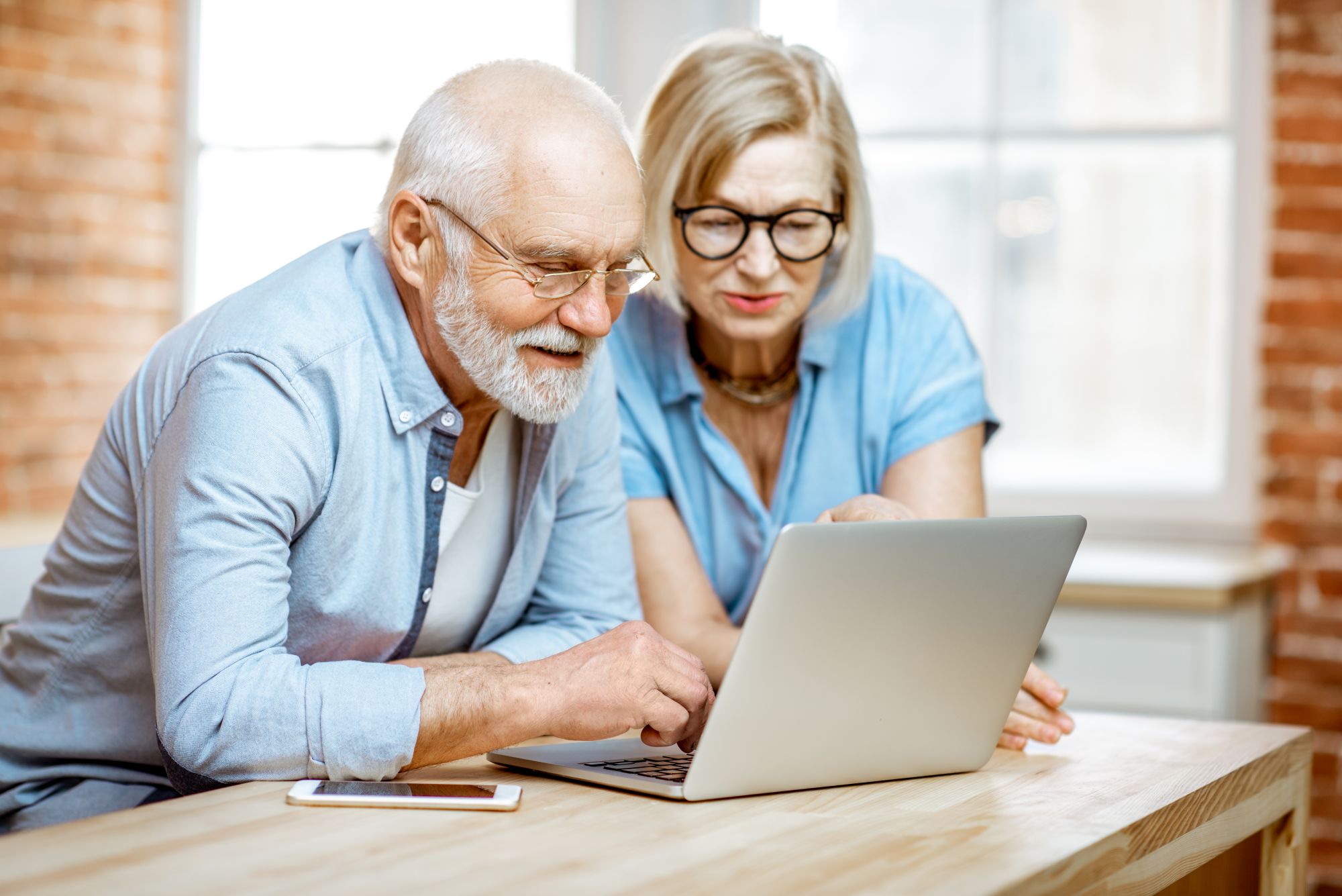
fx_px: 3170
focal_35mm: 85
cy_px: 448
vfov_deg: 16.1
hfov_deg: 23.9
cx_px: 671
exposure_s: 1/200
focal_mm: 85
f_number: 2.2
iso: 160
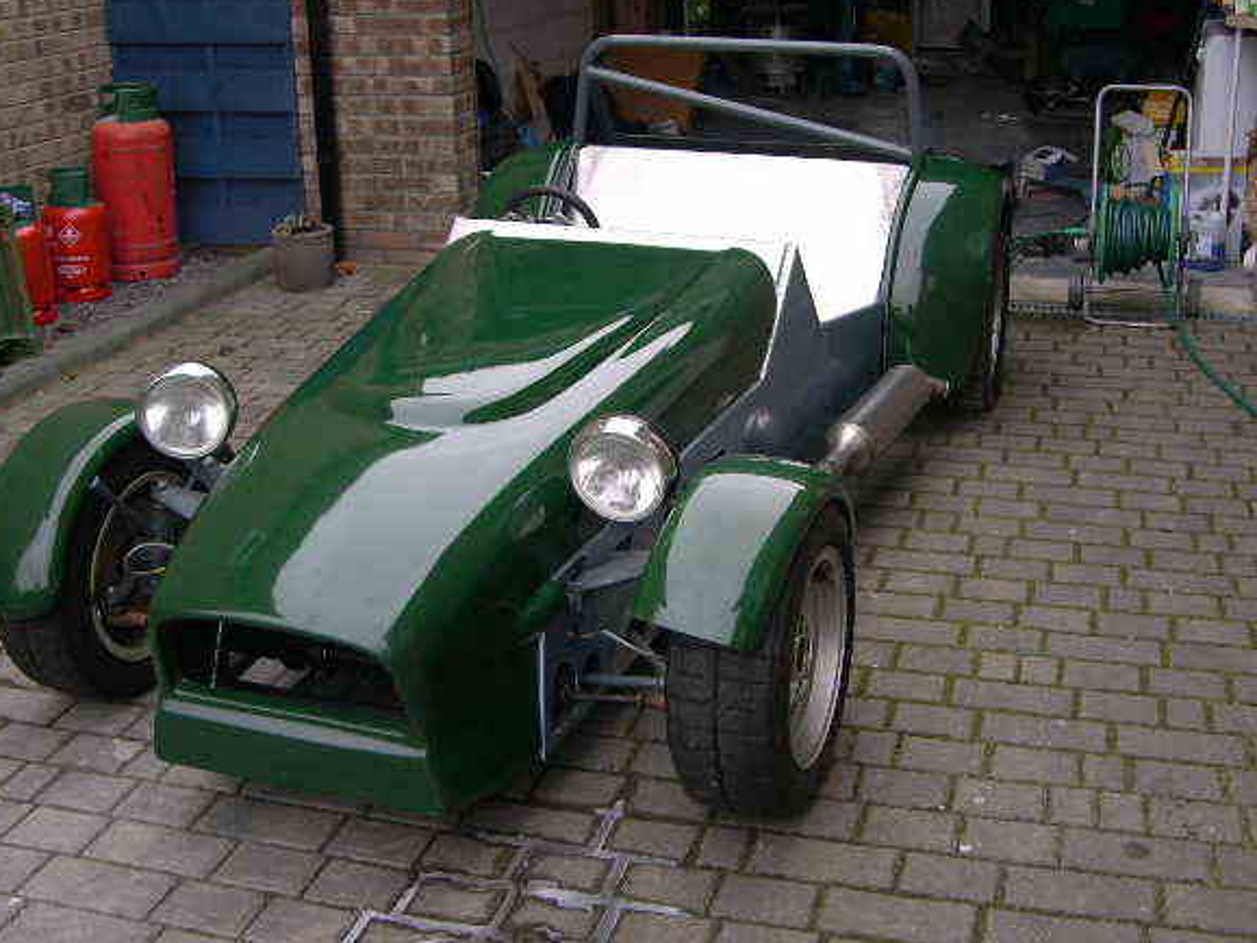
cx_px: 634
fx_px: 1525
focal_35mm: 42
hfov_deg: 44.8
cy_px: 441
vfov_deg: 34.3
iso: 100
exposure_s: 1/213
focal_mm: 8
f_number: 2.8
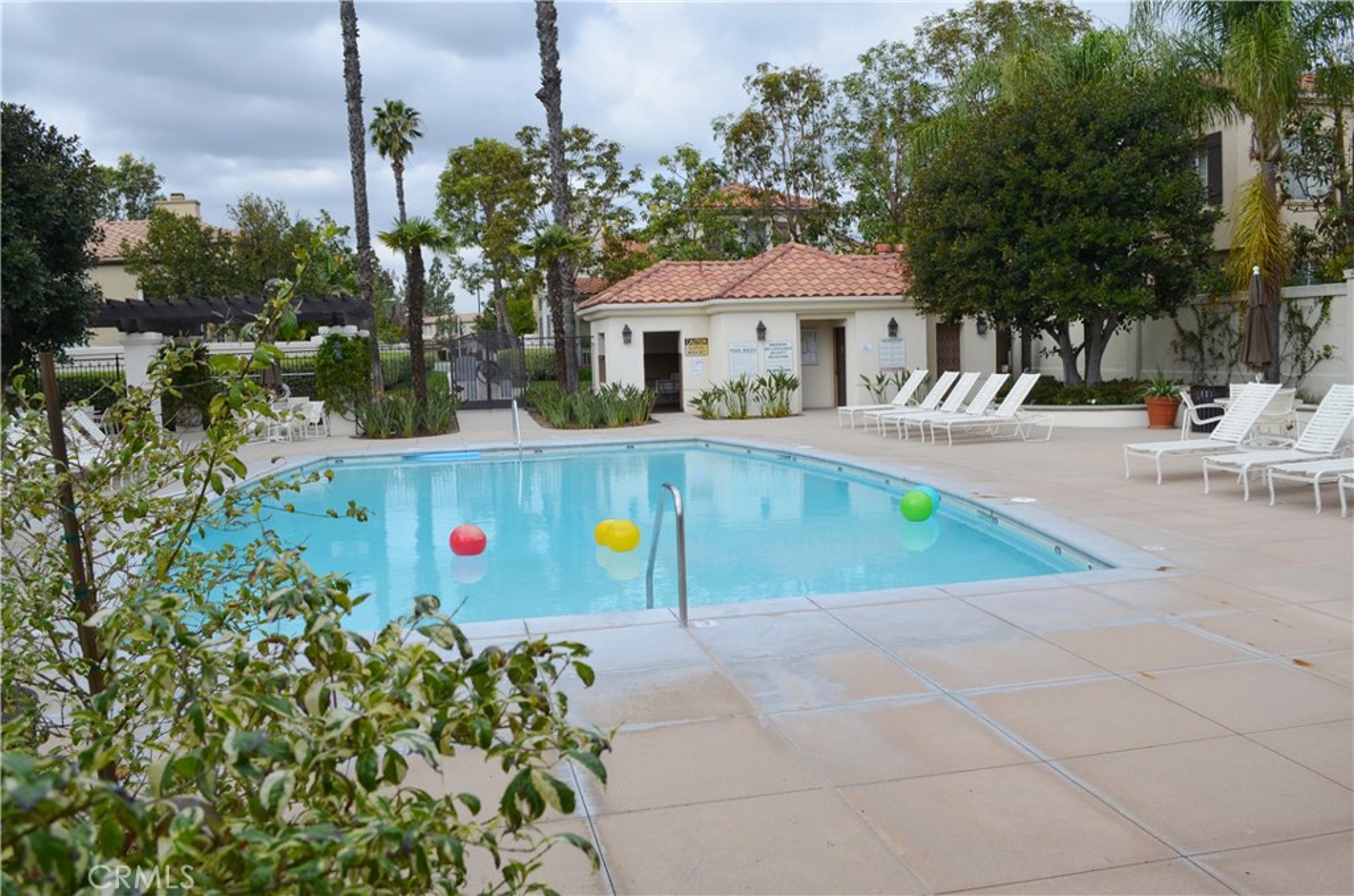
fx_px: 1126
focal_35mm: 30
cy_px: 448
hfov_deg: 62.0
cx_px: 677
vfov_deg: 43.4
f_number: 8
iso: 100
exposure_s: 1/250
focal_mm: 20
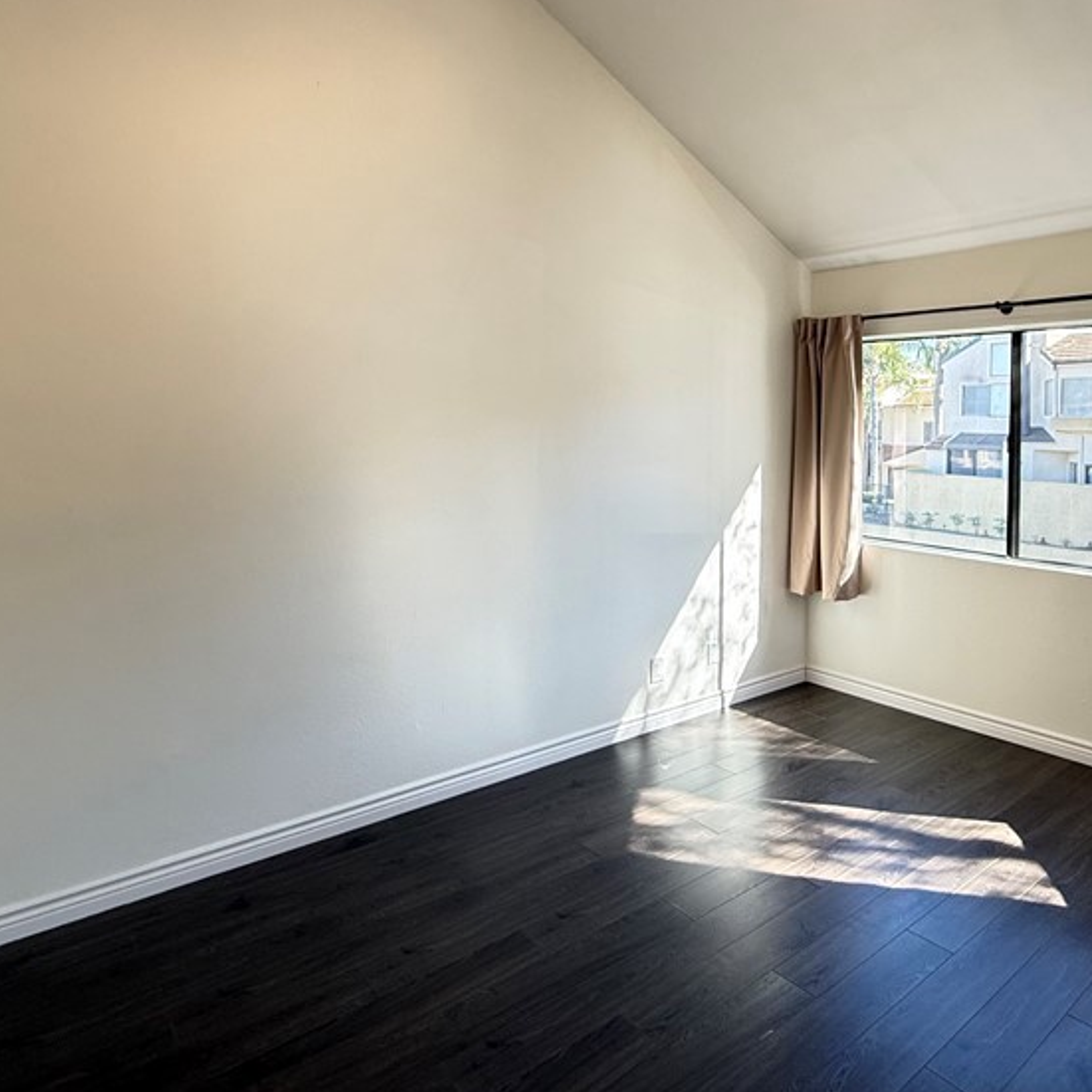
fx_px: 821
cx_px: 781
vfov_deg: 66.5
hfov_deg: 64.3
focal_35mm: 23
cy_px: 430
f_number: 2.2
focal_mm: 2.22
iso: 100
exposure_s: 1/120
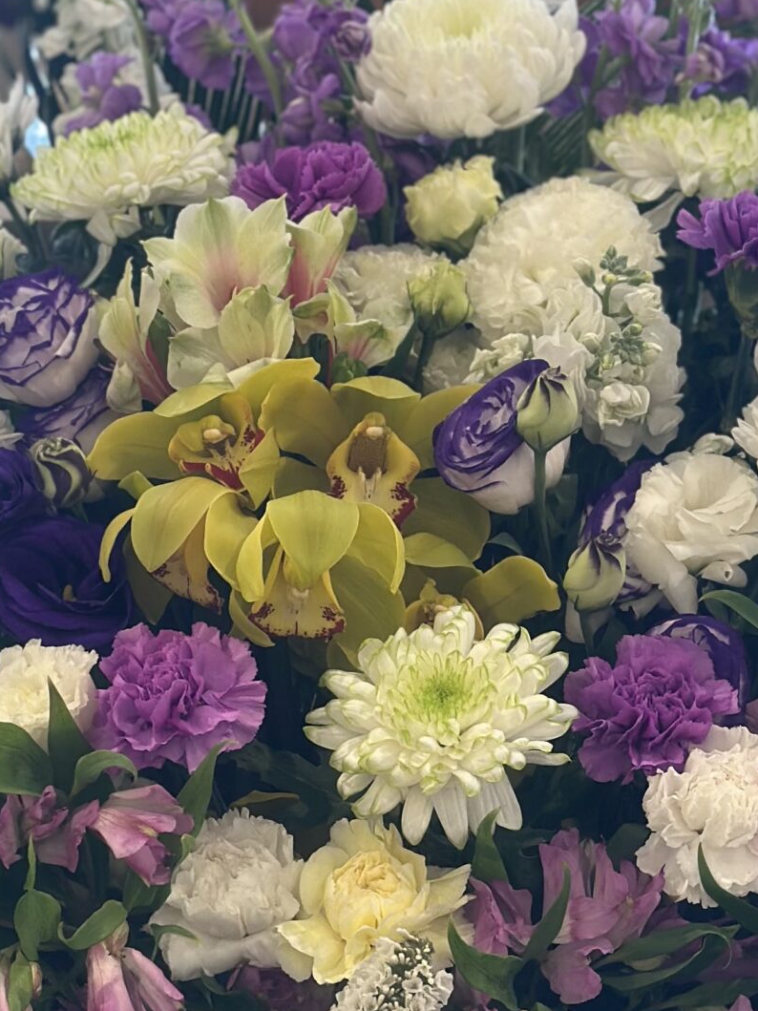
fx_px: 3387
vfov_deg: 17.0
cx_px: 424
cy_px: 632
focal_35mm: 116
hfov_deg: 12.8
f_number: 1.78
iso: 100
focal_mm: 6.86
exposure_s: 1/121
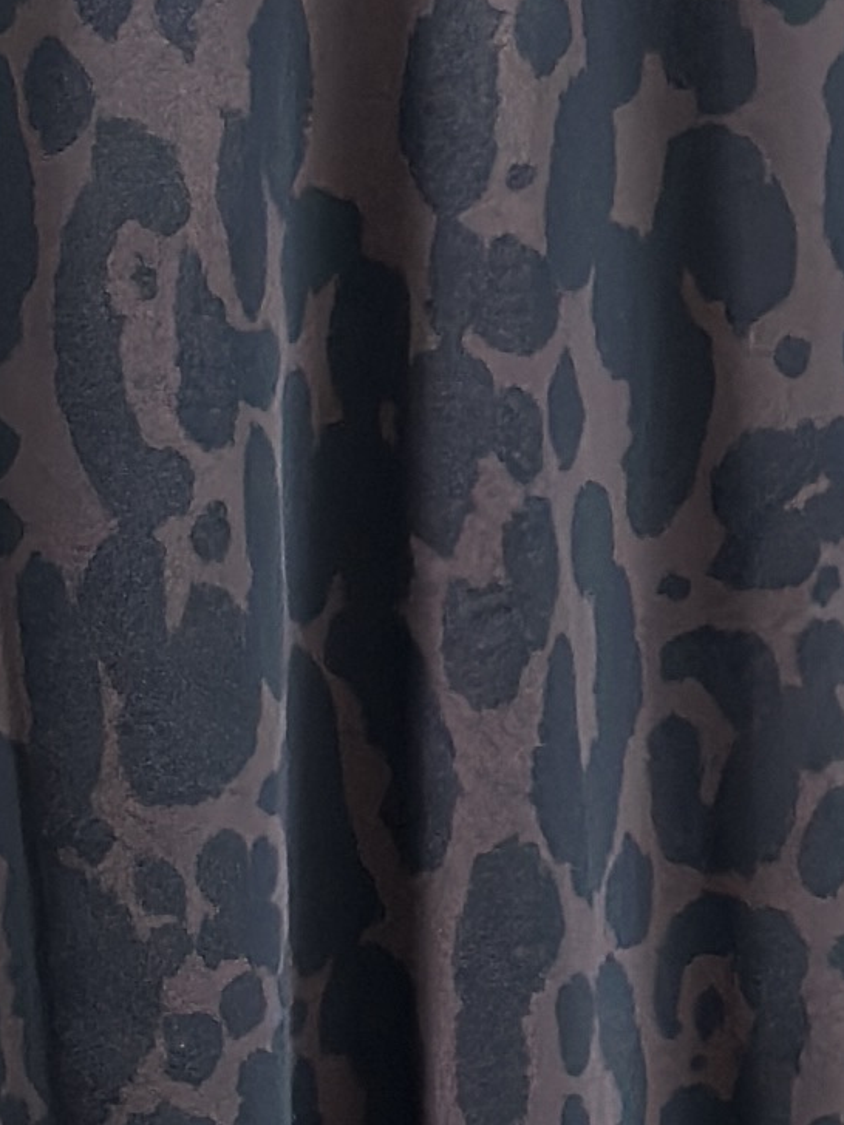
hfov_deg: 5.6
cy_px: 1052
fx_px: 8647
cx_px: 604
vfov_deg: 7.4
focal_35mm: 266
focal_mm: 6.86
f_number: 1.78
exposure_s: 1/50
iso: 125
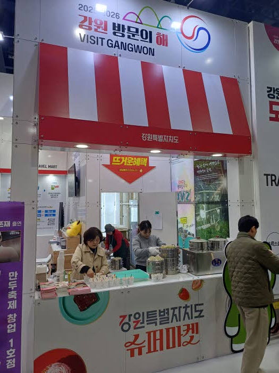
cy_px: 186
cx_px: 140
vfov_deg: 69.4
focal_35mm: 25
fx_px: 269
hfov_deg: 54.9
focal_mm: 4.65
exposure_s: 1/60
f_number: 1.8
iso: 50
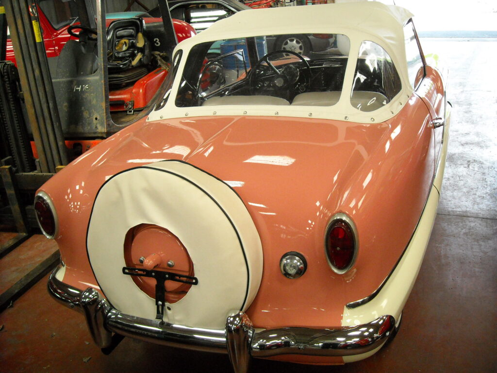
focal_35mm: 35
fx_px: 503
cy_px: 186
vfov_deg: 40.7
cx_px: 248
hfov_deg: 52.6
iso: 518
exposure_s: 1/250
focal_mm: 5.7
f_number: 2.8
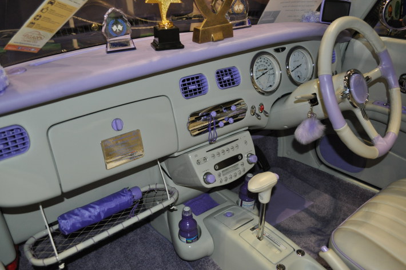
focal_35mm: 30
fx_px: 338
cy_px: 135
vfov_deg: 43.5
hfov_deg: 62.0
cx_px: 203
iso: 800
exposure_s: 1/60
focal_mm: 20
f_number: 3.8
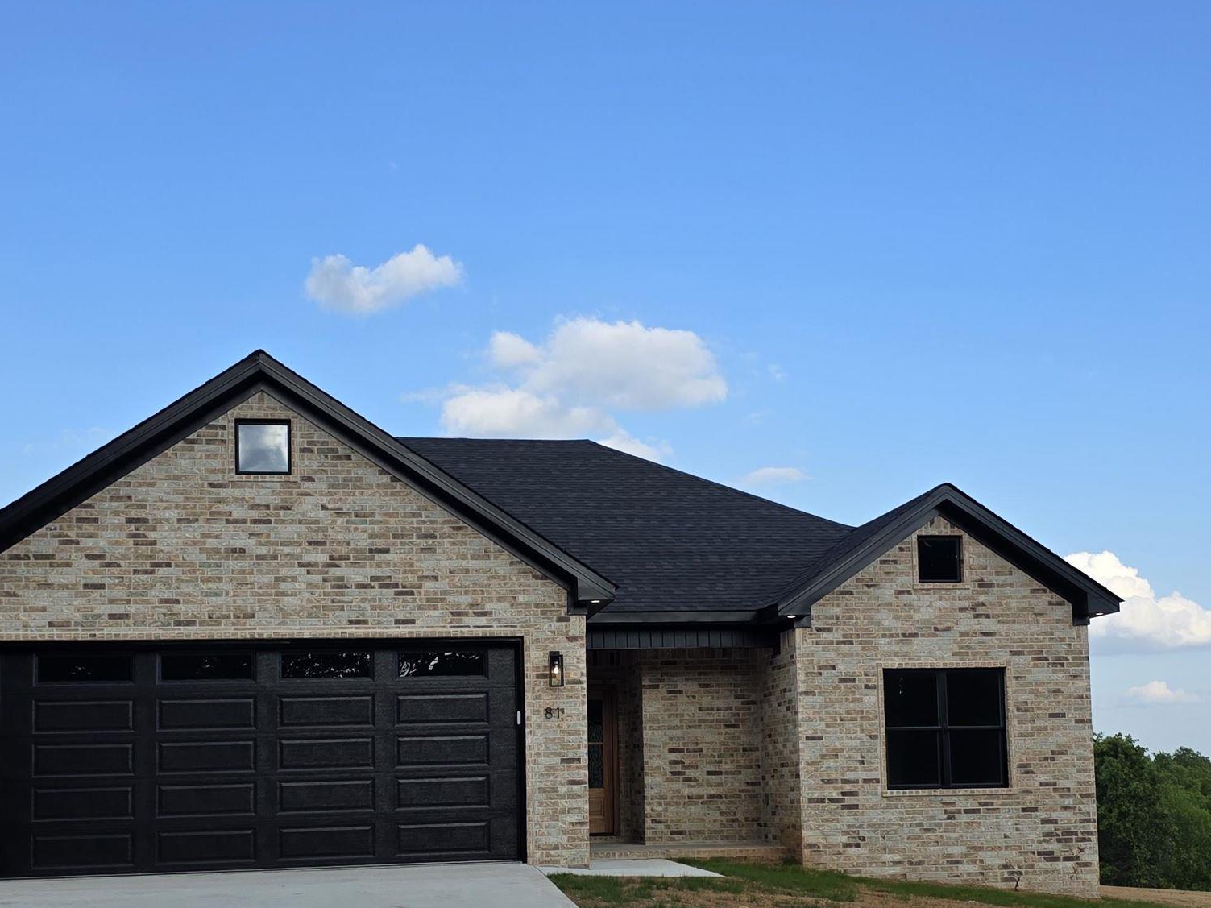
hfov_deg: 40.4
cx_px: 583
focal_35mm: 47
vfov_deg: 30.5
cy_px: 638
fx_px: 1644
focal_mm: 6.3
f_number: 1.7
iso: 80
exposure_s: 1/3409
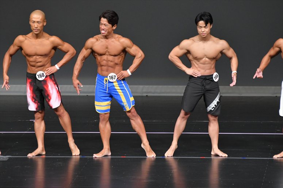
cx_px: 142
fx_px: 2711
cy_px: 94
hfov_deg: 6.0
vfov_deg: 4.0
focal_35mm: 345
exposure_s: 1/400
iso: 4000
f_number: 5.6
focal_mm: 230
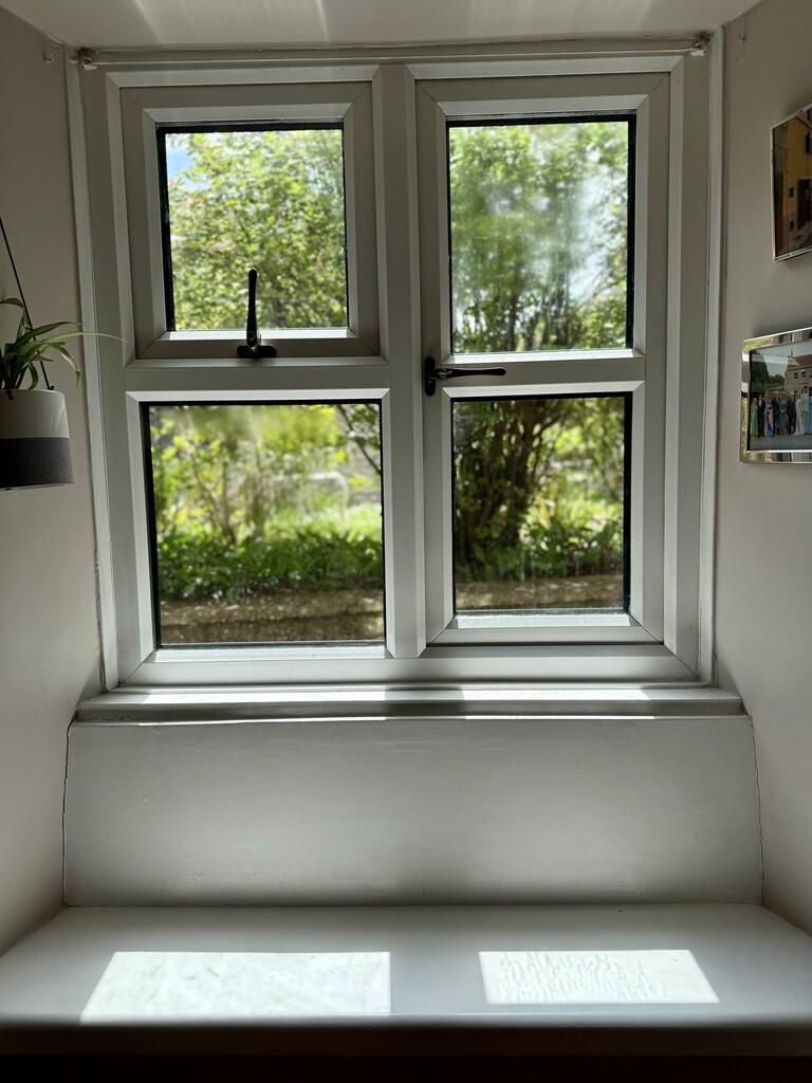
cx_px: 406
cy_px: 542
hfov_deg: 56.8
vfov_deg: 71.6
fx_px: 751
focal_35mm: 24
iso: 100
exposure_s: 1/1727
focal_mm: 6.76
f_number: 1.78
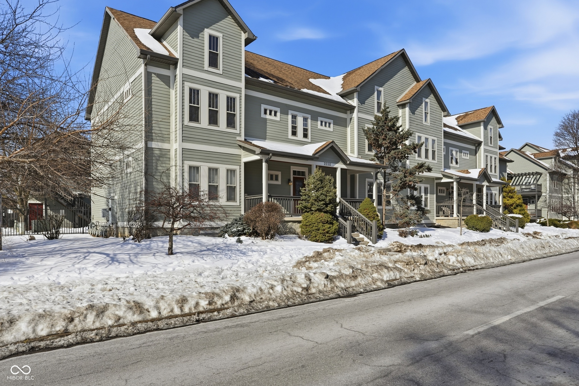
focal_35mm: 22
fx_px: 354
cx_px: 290
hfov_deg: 78.6
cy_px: 193
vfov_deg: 57.2
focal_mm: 22
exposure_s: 1/4000
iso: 250
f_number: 9
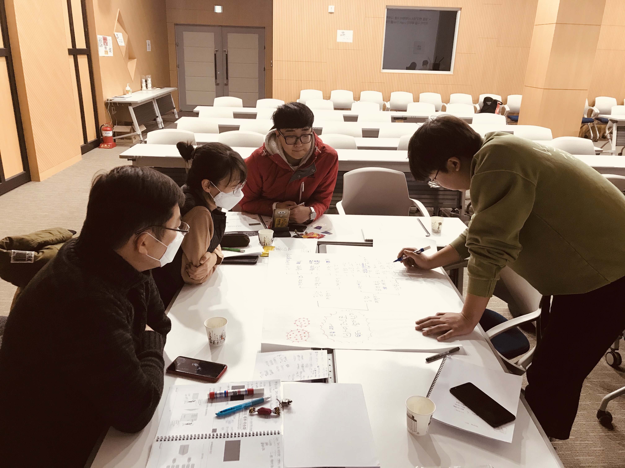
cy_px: 234
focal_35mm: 28
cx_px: 312
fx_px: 506
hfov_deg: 63.4
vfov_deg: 49.7
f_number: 1.8
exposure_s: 1/15
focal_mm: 3.99
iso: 40
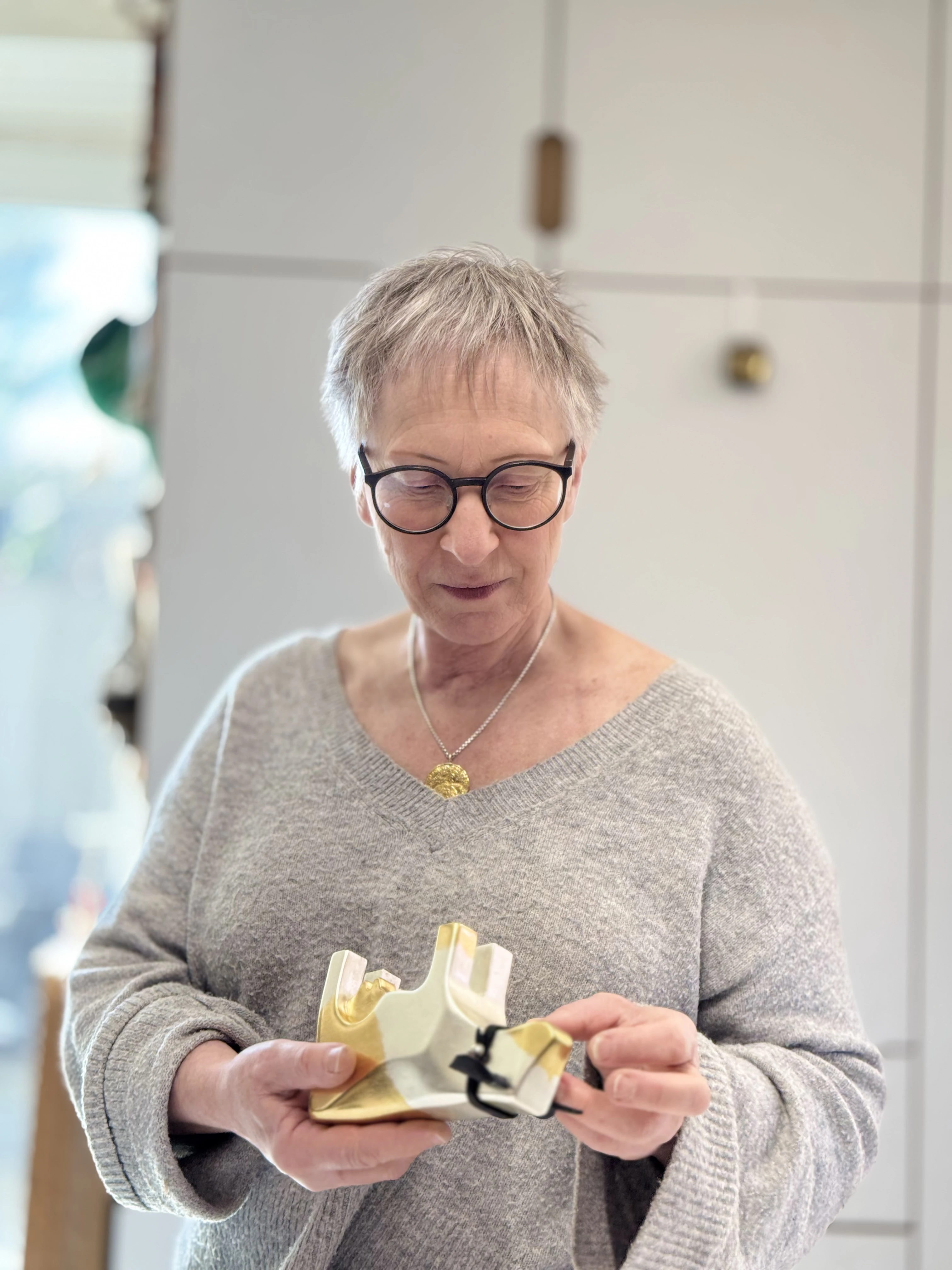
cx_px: 476
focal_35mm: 48
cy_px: 635
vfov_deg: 39.7
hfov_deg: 30.3
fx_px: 1760
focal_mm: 6.76
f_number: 1.78
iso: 80
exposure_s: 1/100
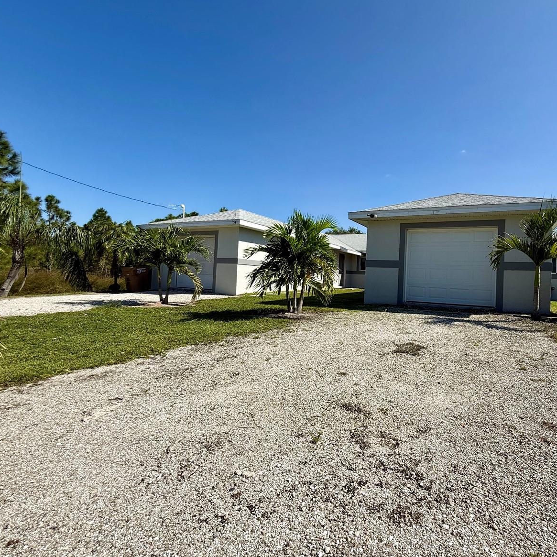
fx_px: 309
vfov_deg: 83.9
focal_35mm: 17
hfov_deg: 82.1
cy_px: 271
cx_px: 354
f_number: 2.2
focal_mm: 2.22
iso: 50
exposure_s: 1/2717
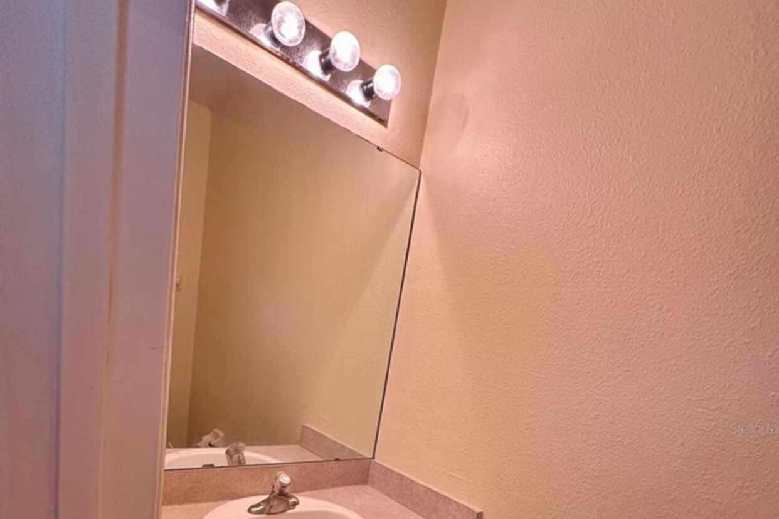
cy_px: 428
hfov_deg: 84.0
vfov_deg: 56.6
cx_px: 391
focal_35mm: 20
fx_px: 433
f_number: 2.2
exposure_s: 1/60
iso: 160
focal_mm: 2.22
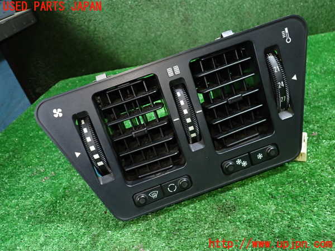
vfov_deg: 46.8
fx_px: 290
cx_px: 168
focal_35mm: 30
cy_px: 126
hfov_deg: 60.0
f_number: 2.3
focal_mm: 5.4
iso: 400
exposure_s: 1/30
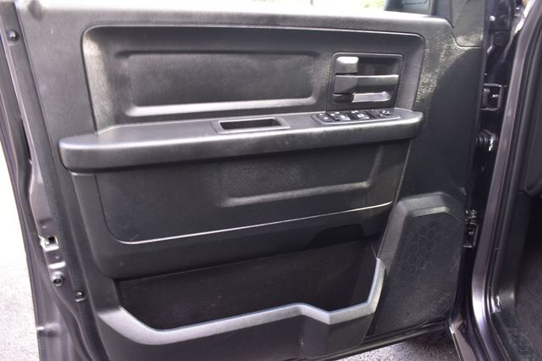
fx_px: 451
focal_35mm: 30
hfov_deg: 62.0
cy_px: 180
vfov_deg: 43.6
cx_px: 271
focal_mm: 20
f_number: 6.3
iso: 400
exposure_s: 1/15
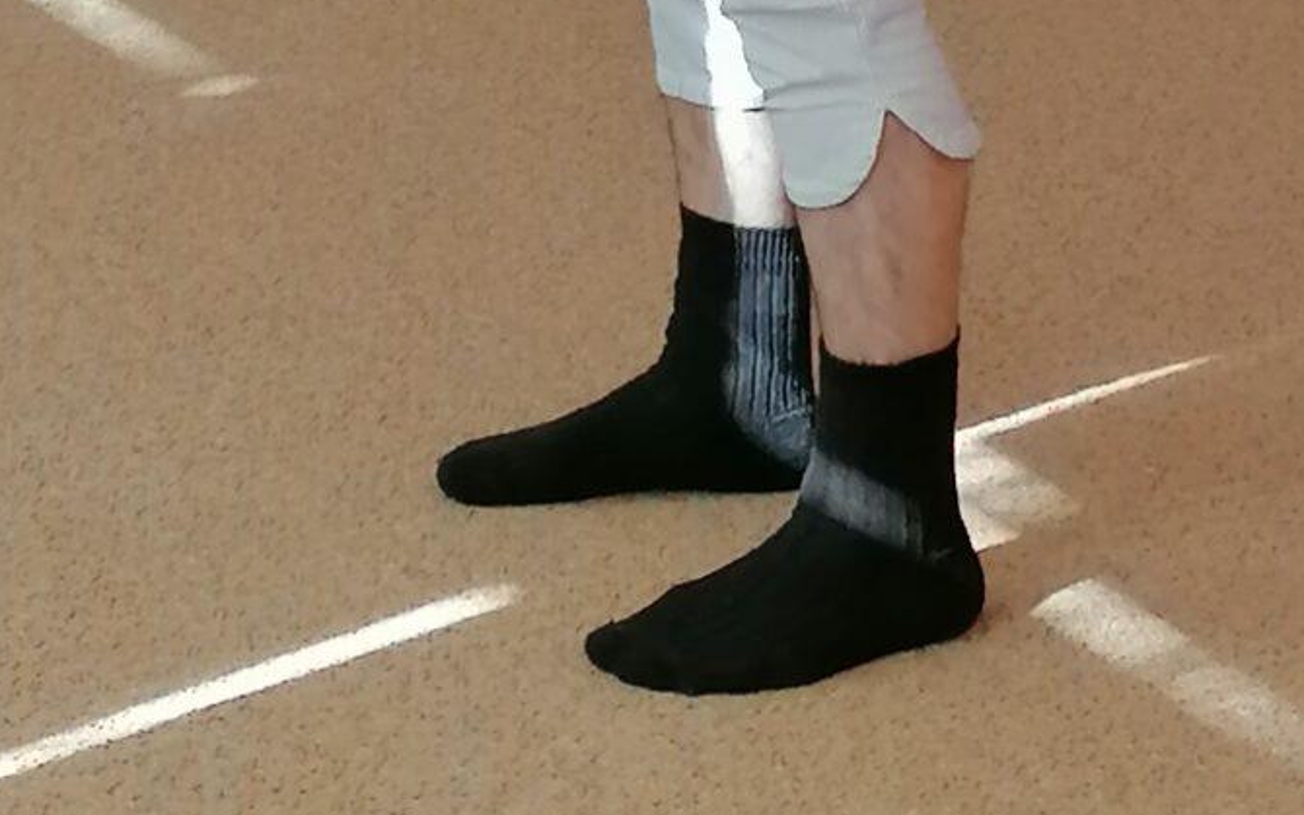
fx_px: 5758
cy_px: -605
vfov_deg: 7.9
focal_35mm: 162
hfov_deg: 12.9
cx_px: 745
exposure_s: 1/60
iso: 100
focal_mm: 4.75
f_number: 1.8
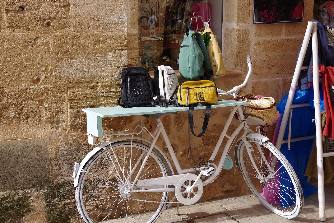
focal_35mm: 62
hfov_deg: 32.4
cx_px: 173
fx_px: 575
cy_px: 117
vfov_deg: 21.9
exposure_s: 1/80
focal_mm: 45
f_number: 6.3
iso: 200
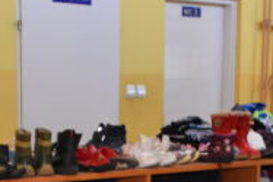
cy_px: 280
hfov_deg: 18.4
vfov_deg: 11.8
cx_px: 102
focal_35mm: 111
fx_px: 842
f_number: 5.6
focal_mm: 22
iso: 1600
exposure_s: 1/60
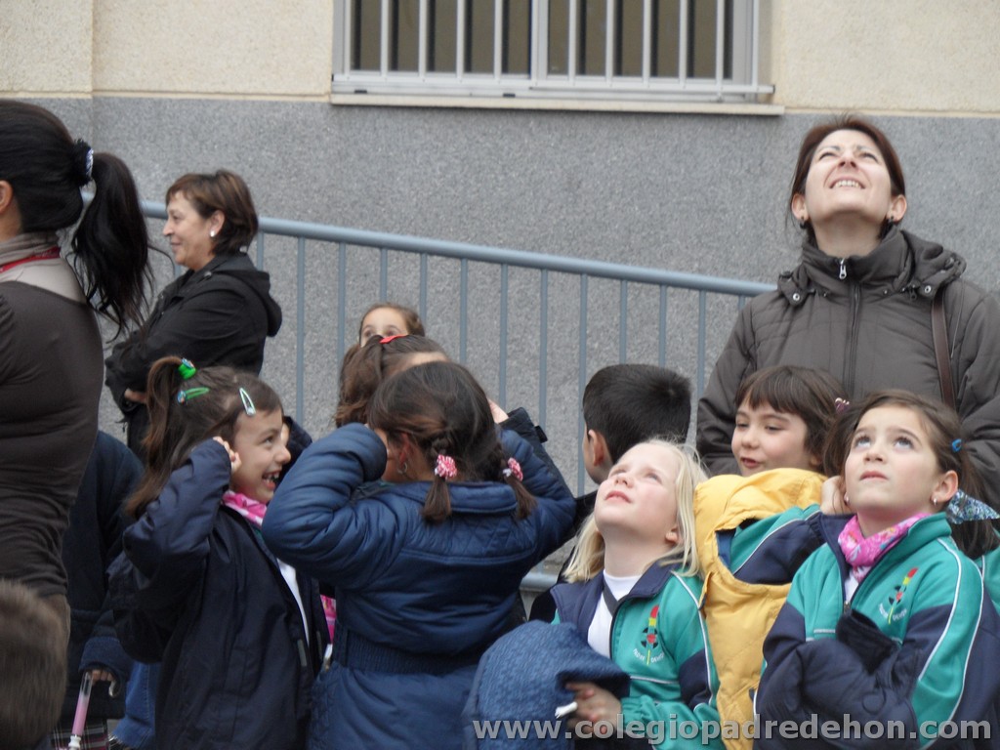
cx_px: 500
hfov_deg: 13.2
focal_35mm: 150
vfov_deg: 9.9
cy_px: 375
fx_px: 4333
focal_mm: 24.6
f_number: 4.4
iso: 100
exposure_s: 1/60
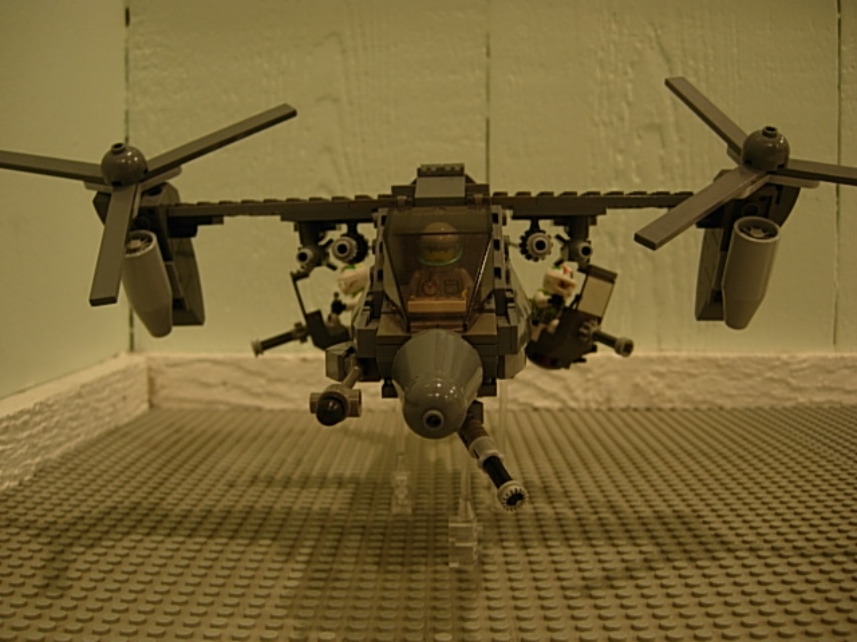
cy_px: 321
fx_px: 891
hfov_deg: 51.4
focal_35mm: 36
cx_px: 428
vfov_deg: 39.7
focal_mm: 7.5
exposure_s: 1/4
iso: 66
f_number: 2.7
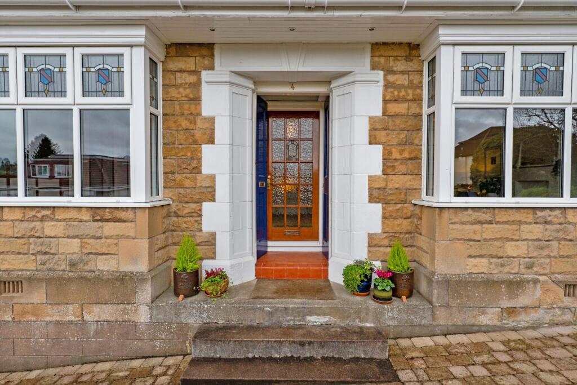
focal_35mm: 18
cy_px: 192
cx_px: 288
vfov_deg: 67.4
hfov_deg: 90.0
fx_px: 289
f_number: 5.6
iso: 640
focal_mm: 18
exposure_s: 1/640
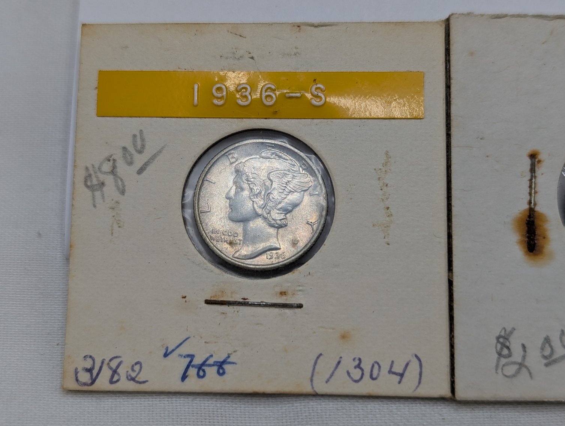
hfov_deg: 38.9
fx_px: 801
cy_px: 213
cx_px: 282
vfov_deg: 29.8
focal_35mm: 49
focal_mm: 6.9
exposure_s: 1/378
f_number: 1.68
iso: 20
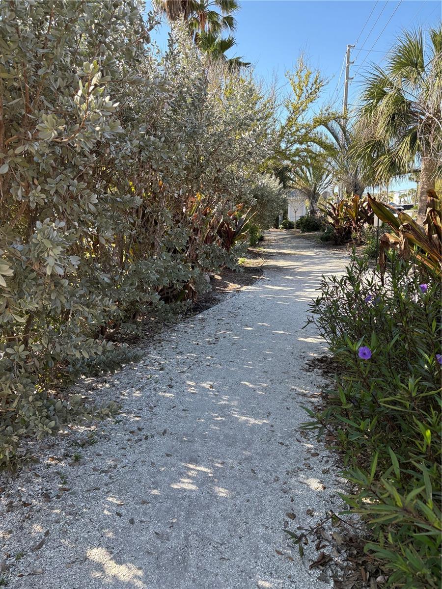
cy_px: 294
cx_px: 221
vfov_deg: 67.3
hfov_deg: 53.1
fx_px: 443
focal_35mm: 26
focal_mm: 5.96
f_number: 1.6
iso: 64
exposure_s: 1/840
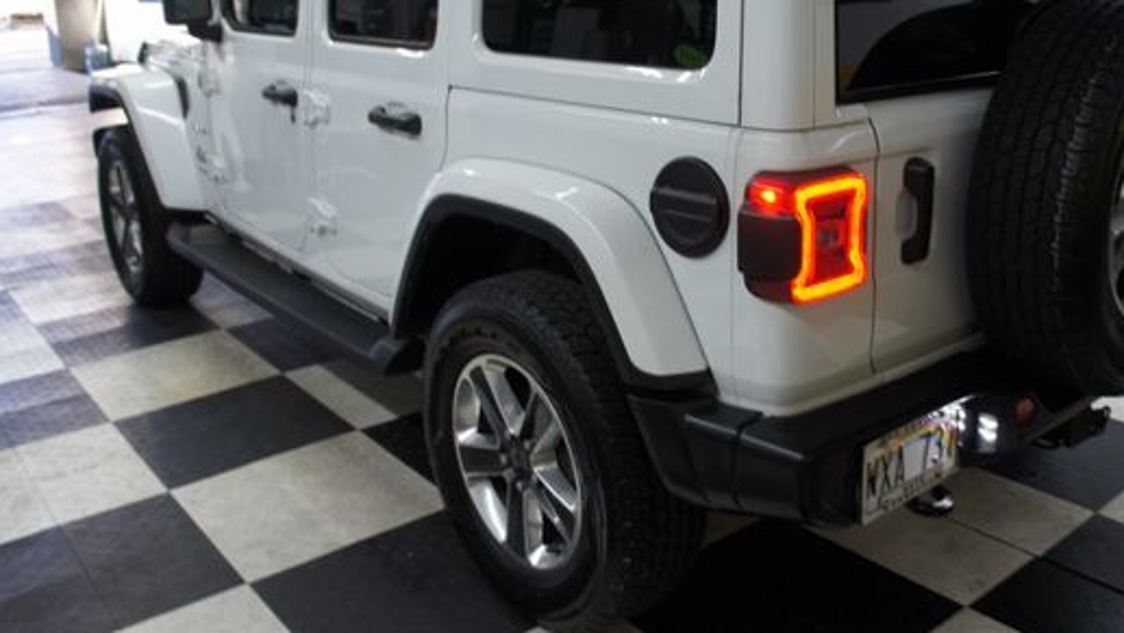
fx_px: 1043
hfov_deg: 56.3
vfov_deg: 33.5
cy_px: 215
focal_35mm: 35
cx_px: 659
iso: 200
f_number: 3.5
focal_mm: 18
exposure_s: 1/30
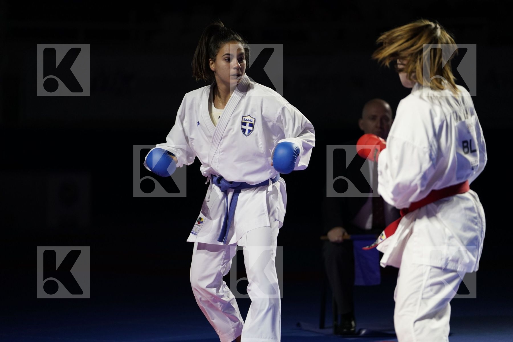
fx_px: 2422
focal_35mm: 170
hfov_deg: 12.1
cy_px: 171
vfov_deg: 8.1
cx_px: 256
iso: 1600
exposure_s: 1/1000
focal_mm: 170
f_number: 2.8
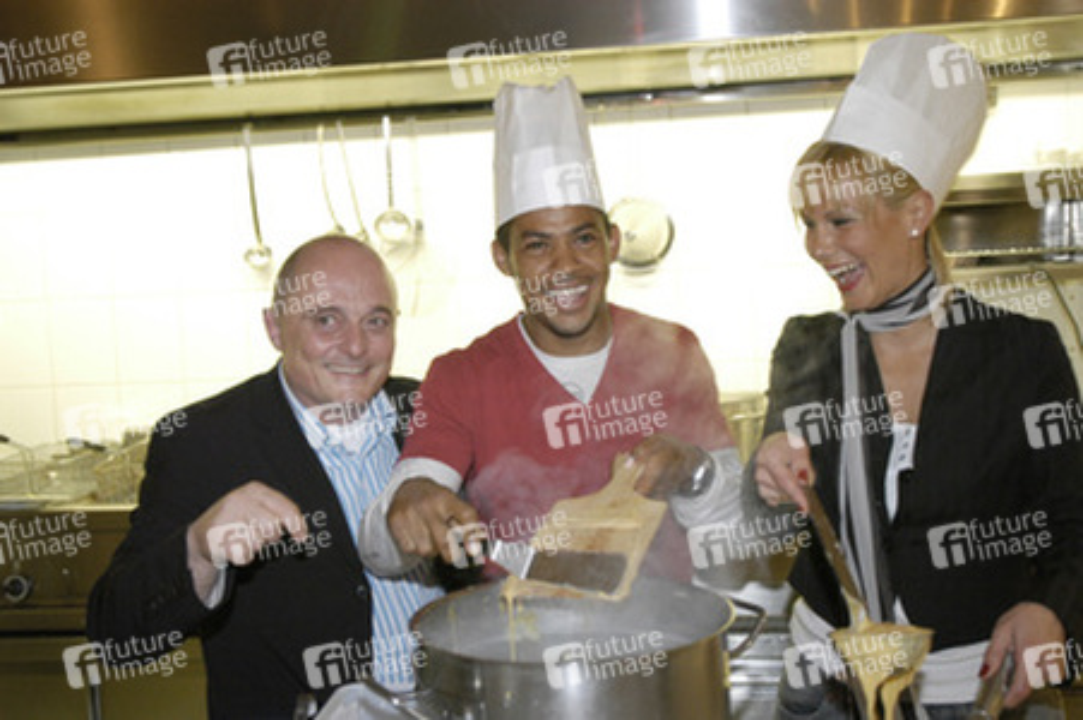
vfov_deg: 31.8
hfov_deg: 46.4
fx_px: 1263
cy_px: 360
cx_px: 542
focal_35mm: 42
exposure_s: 1/40
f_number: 2.8
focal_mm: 28
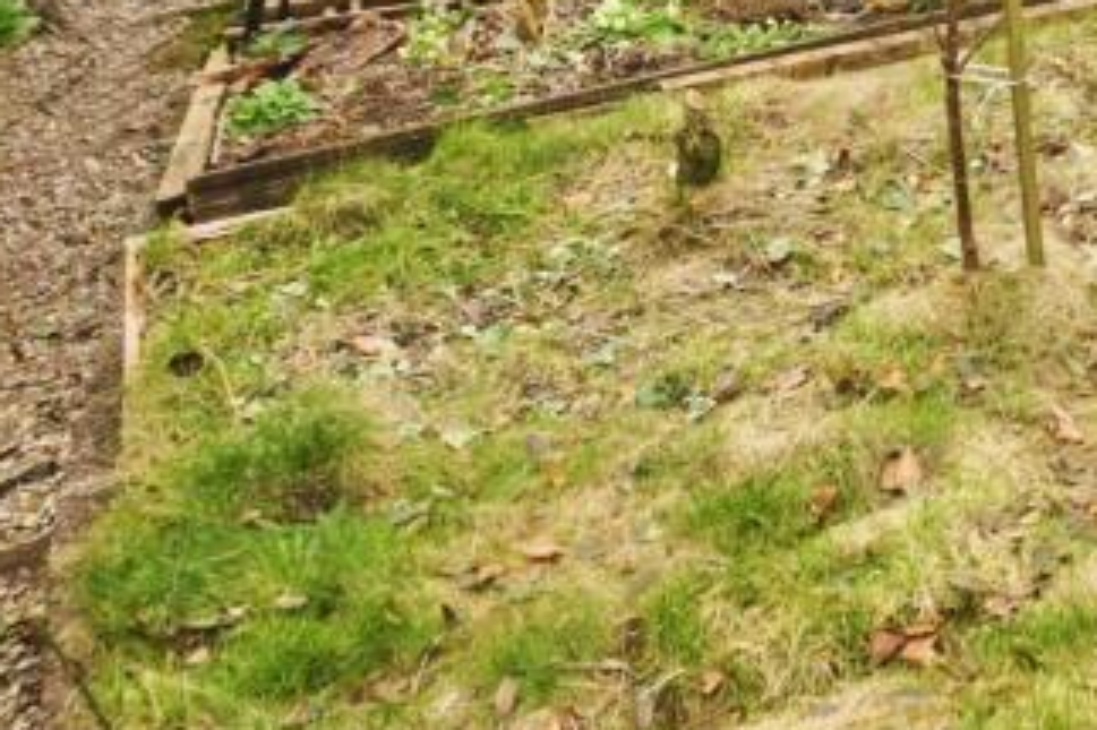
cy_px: -190
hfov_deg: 24.1
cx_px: 1342
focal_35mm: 76
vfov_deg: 17.0
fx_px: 2315
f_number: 4
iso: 100
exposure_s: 1/60
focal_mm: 16
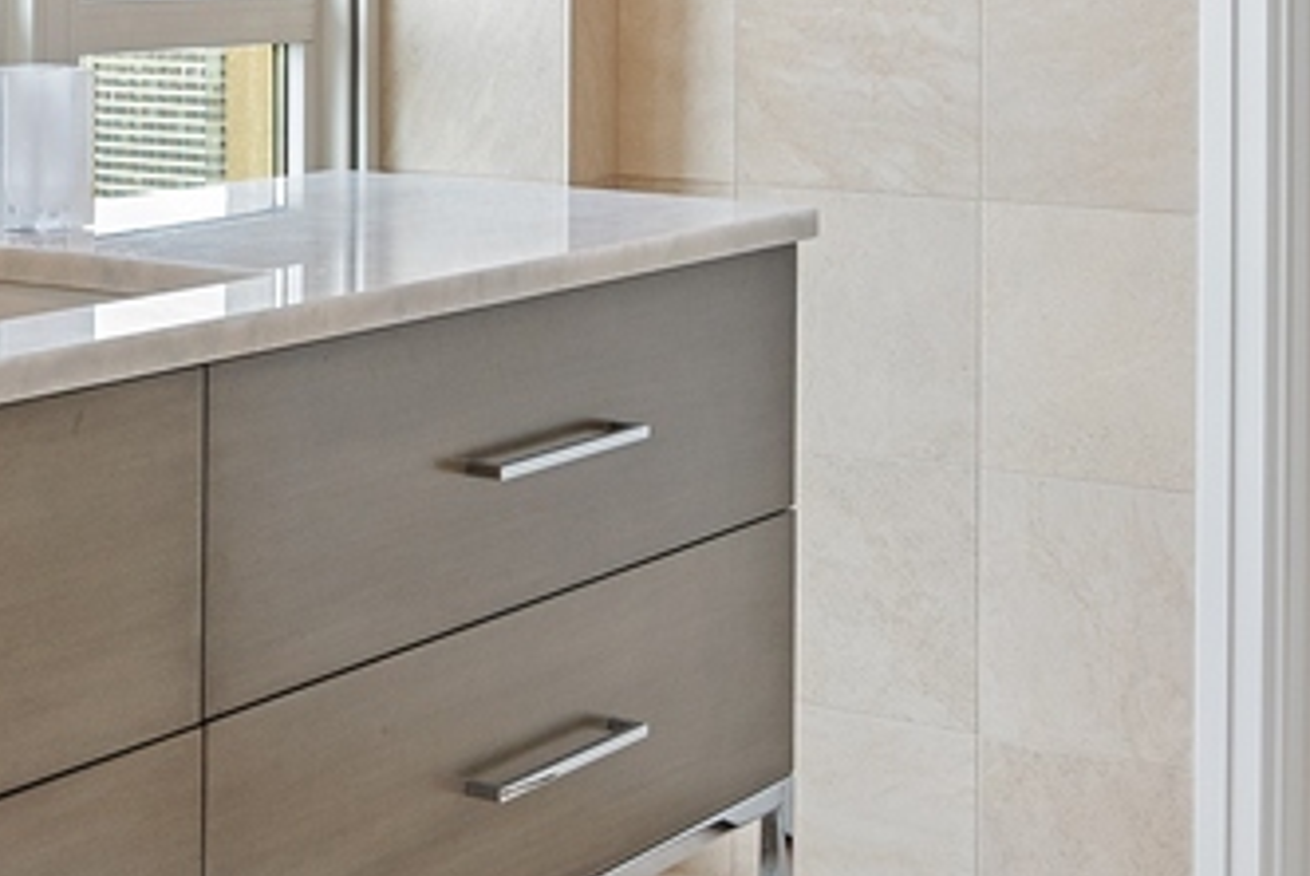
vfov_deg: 16.9
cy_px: -126
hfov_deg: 25.6
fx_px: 2841
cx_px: 278
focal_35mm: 78
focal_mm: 16
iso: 320
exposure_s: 1/50
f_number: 7.1
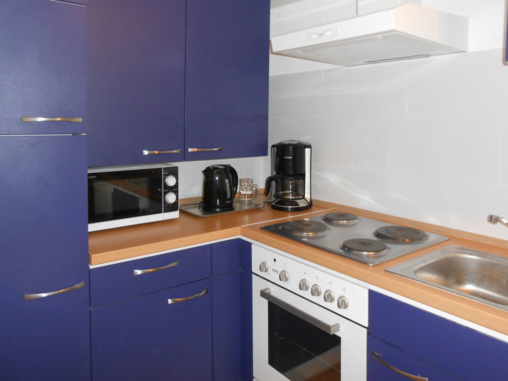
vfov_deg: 53.1
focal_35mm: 26
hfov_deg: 67.3
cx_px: 254
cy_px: 190
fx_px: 382
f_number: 3.5
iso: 250
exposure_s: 1/25
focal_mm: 4.6
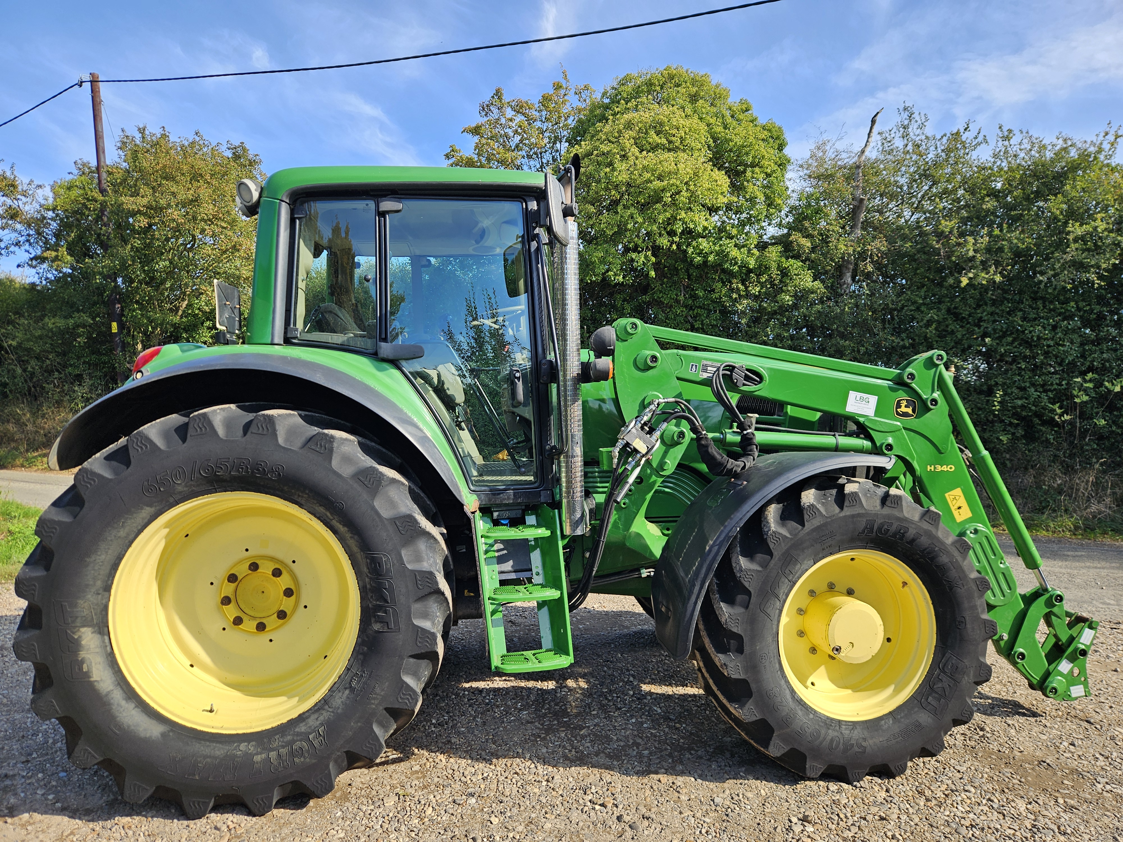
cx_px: 562
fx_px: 746
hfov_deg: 73.9
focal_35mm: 23
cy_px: 421
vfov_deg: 58.9
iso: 25
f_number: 1.8
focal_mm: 5.4
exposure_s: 1/522
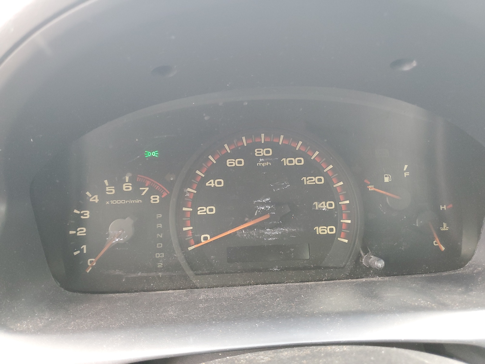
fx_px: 364
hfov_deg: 67.3
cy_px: 182
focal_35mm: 26
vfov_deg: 53.1
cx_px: 242
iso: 200
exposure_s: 1/60.2
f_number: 1.5
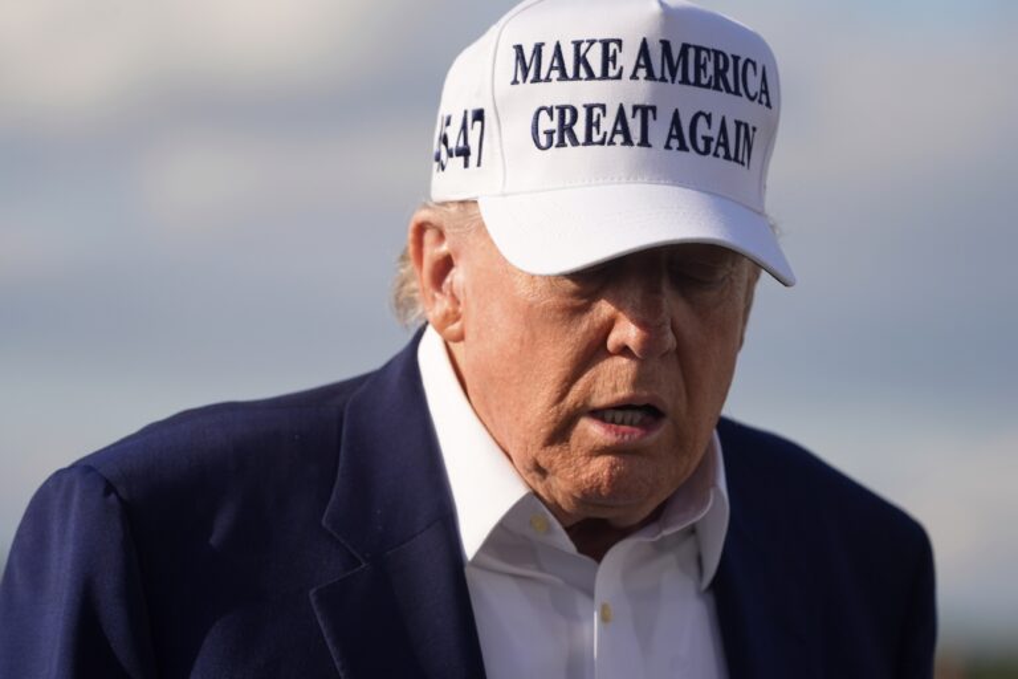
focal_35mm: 274
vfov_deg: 5.0
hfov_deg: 7.5
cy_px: 340
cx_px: 509
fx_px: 7748
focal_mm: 274
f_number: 5.6
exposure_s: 1/2000
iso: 400
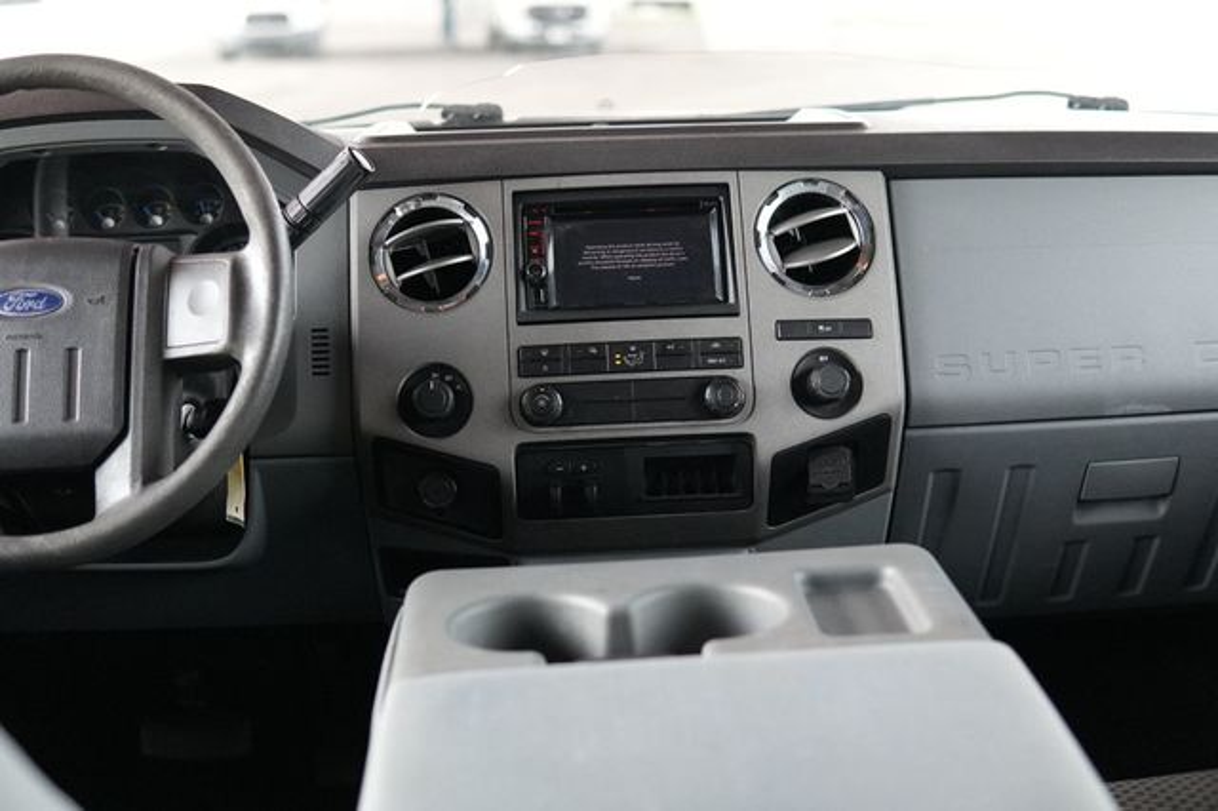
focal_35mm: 45
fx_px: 1522
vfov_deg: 29.8
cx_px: 609
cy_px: 406
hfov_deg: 43.6
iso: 3200
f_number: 2
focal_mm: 30
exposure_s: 1/160
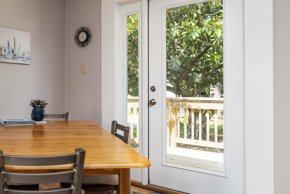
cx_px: 58
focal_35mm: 33
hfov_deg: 53.4
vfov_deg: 40.0
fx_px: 266
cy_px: 93
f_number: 8
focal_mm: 10
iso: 320
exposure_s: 1/8
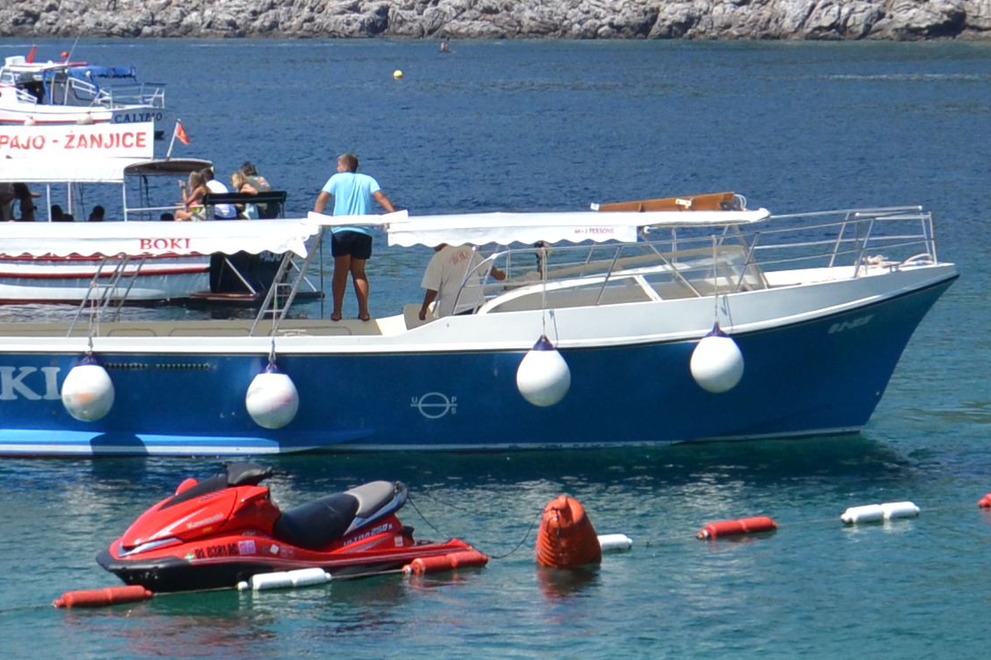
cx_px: 408
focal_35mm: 185
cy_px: 296
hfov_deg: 11.1
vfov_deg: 7.4
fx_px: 5092
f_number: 6.3
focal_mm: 30
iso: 400
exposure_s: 1/1600
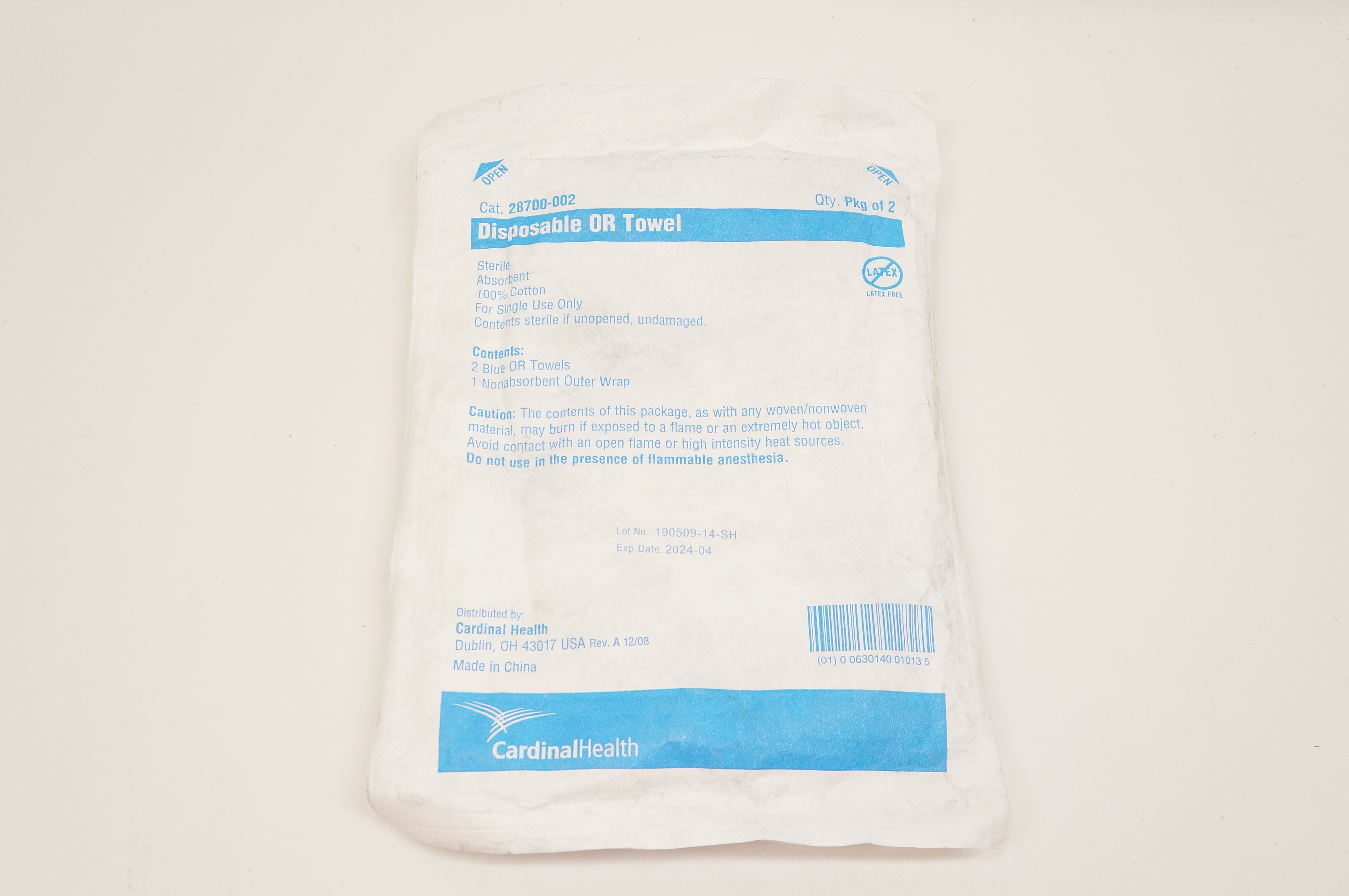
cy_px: 448
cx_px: 674
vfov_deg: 38.3
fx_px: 1291
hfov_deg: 55.2
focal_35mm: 34
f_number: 7.1
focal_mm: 23
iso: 800
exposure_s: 1/125
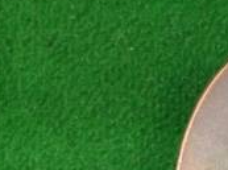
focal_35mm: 115
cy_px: 170
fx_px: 756
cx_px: 405
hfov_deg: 15.0
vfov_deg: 12.7
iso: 80
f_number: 2.4
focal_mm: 3.3
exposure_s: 1/30
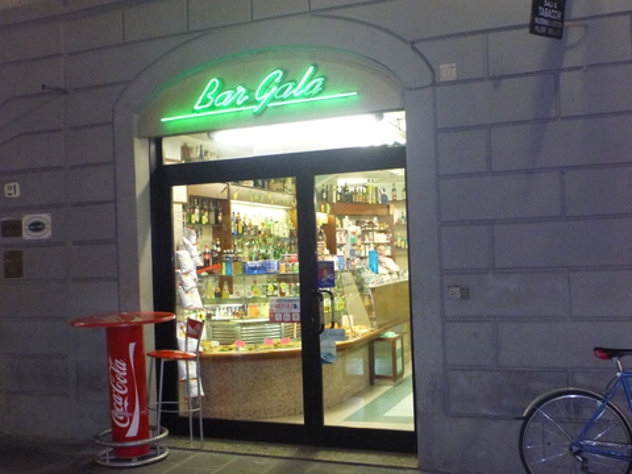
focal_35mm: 44
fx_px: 803
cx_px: 316
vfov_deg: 32.9
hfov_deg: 42.9
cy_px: 237
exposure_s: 1/15
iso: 800
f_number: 4.3
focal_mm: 7.8
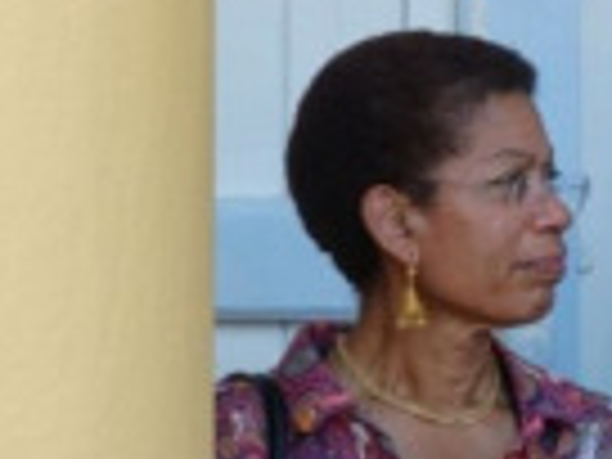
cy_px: 981
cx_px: 1678
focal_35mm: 1697
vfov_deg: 0.9
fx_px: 30002
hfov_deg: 1.2
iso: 250
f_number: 6.3
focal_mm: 200
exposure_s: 1/200
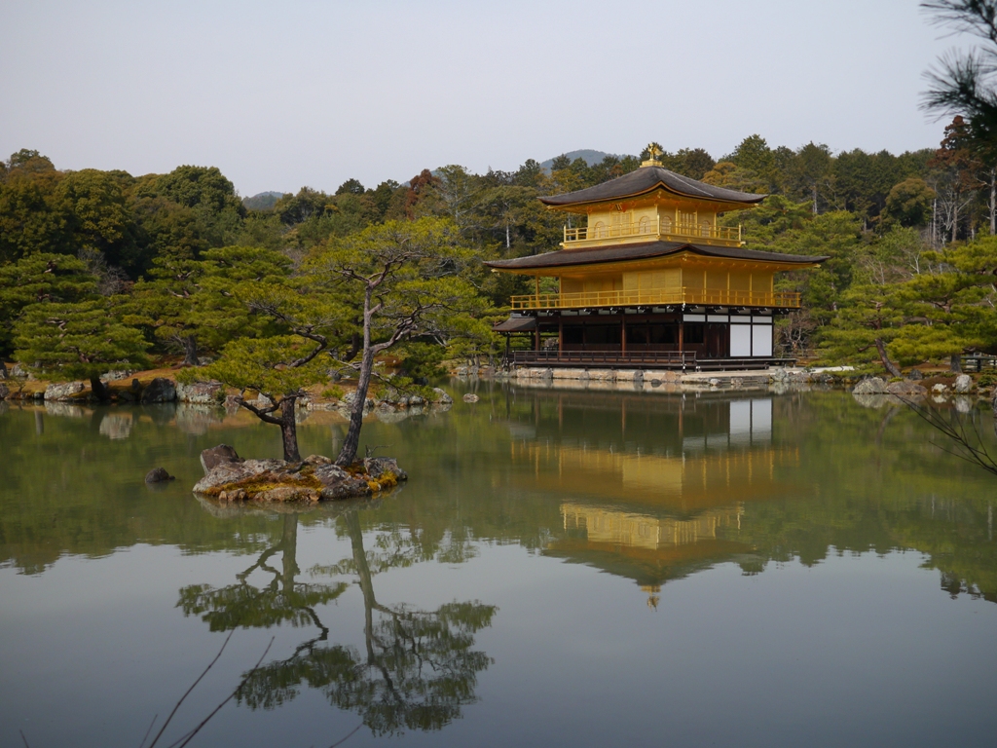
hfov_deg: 46.8
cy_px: 374
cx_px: 498
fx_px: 1152
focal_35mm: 40
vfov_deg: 36.0
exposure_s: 1/2500
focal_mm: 20
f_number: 2.8
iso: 160
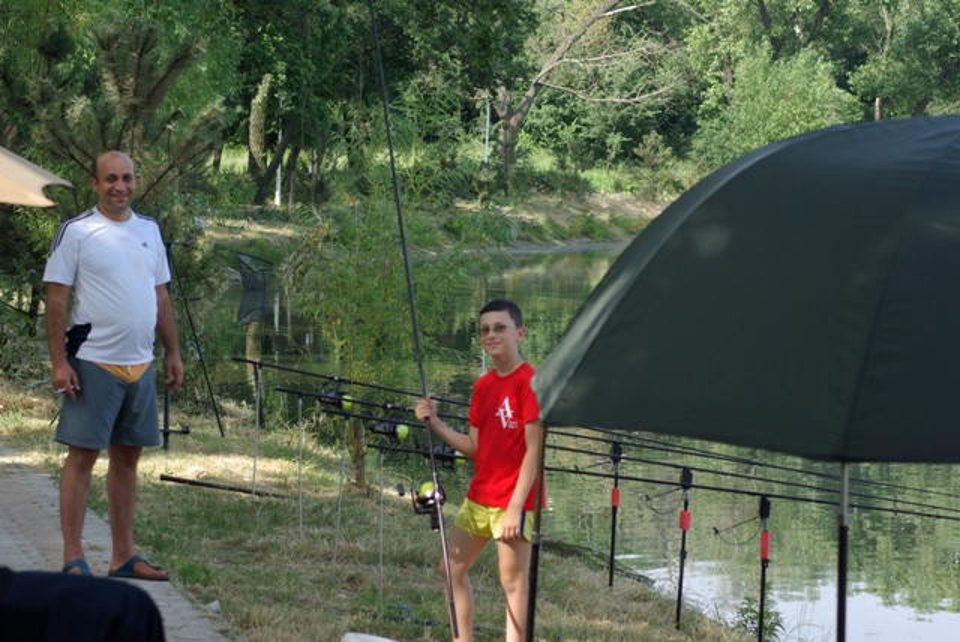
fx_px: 3603
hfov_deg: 15.2
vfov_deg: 10.2
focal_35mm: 135
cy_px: 321
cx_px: 480
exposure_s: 1/250
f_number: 6.7
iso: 400
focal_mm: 90
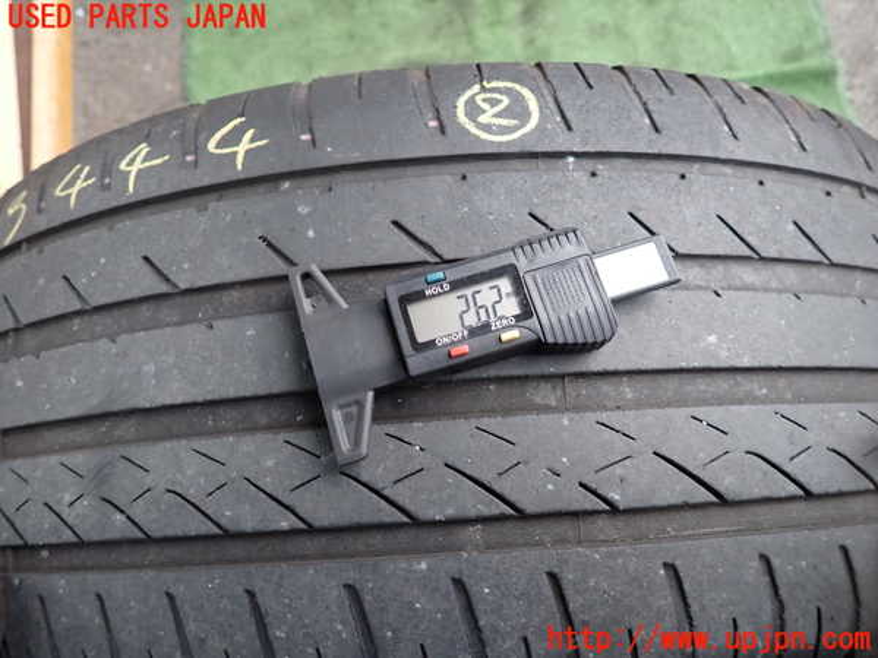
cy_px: 329
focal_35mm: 25
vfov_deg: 54.9
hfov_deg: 69.4
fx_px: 634
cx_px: 439
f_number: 2
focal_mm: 4.5
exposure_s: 1/125
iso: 200
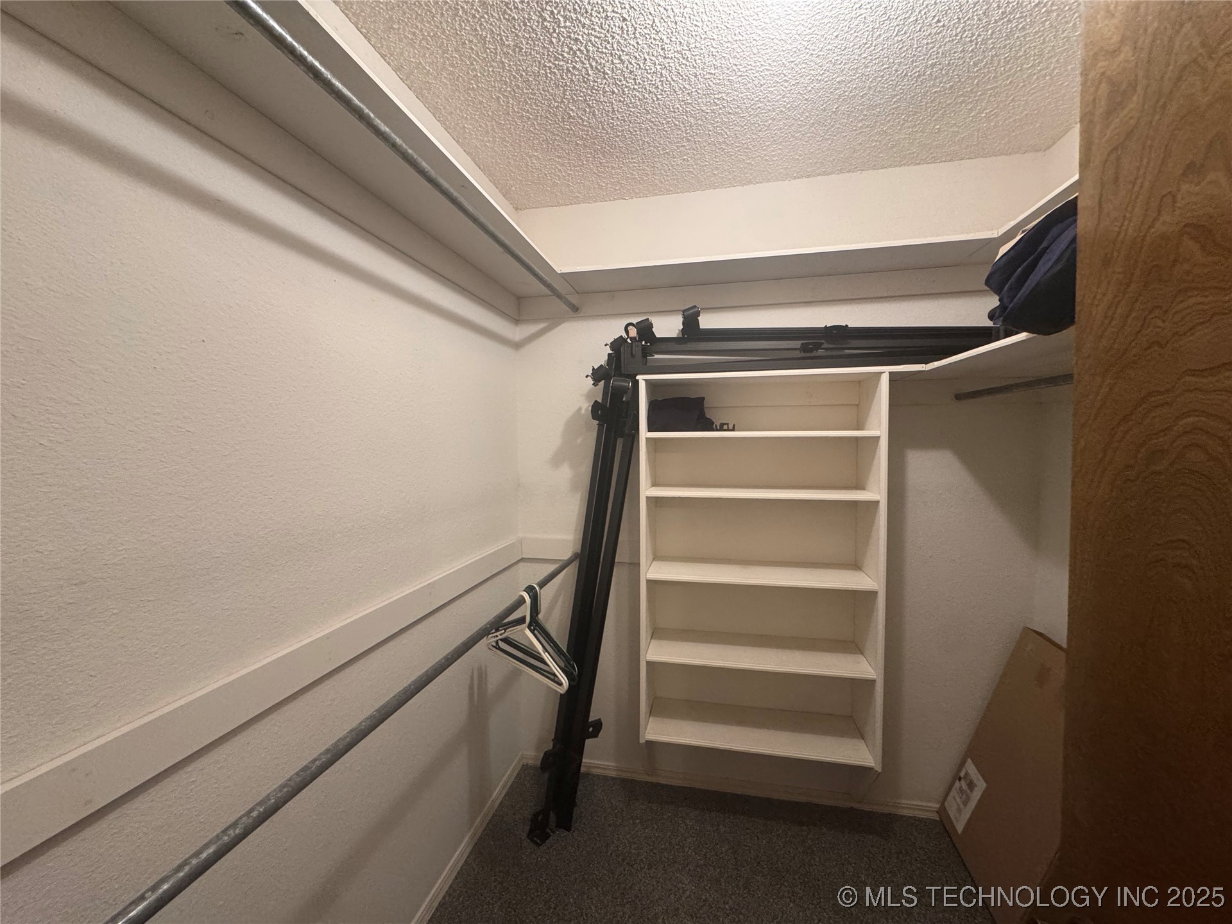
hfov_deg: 102.1
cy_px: 462
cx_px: 616
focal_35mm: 14
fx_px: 498
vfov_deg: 85.7
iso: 500
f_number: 2.2
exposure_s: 1/60
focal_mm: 2.22
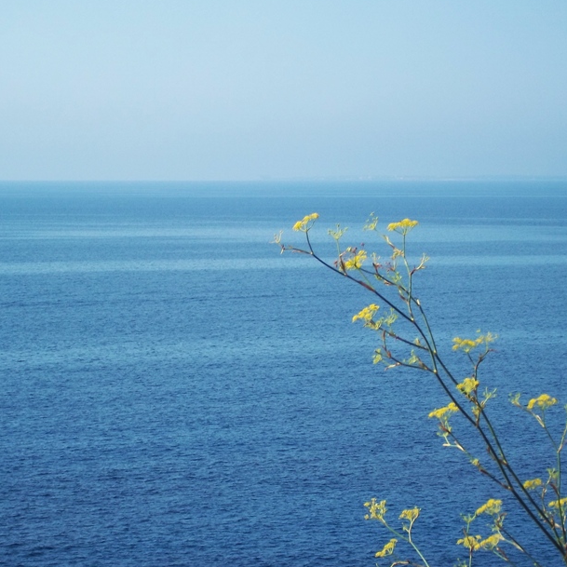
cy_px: 270
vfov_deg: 12.4
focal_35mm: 141
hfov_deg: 12.4
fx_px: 2613
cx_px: 268
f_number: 5.6
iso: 80
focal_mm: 19.5
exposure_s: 1/400
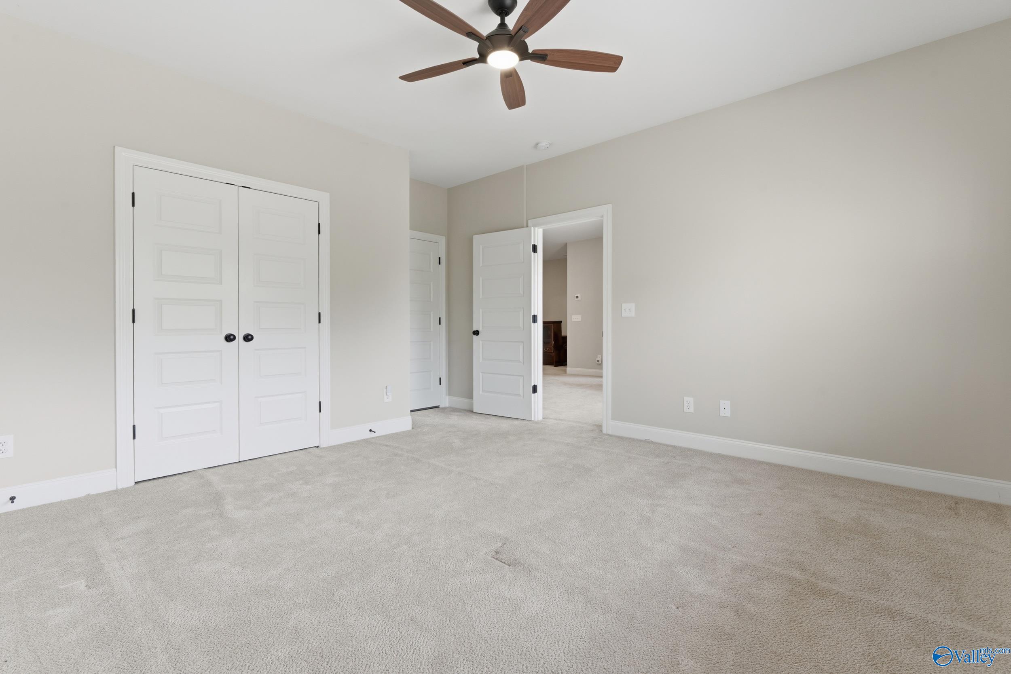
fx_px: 449
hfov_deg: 96.7
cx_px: 506
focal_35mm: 16
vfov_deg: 73.8
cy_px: 337
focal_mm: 16
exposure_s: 1/125
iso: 250
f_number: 9
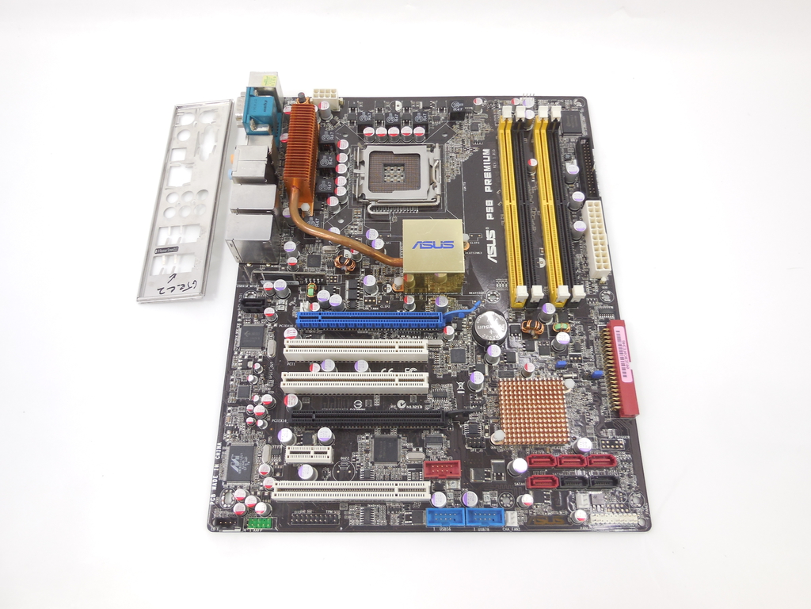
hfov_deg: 69.4
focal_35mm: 25
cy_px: 304
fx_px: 586
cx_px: 406
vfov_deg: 54.9
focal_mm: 4.5
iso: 125
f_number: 3.1
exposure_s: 1/40
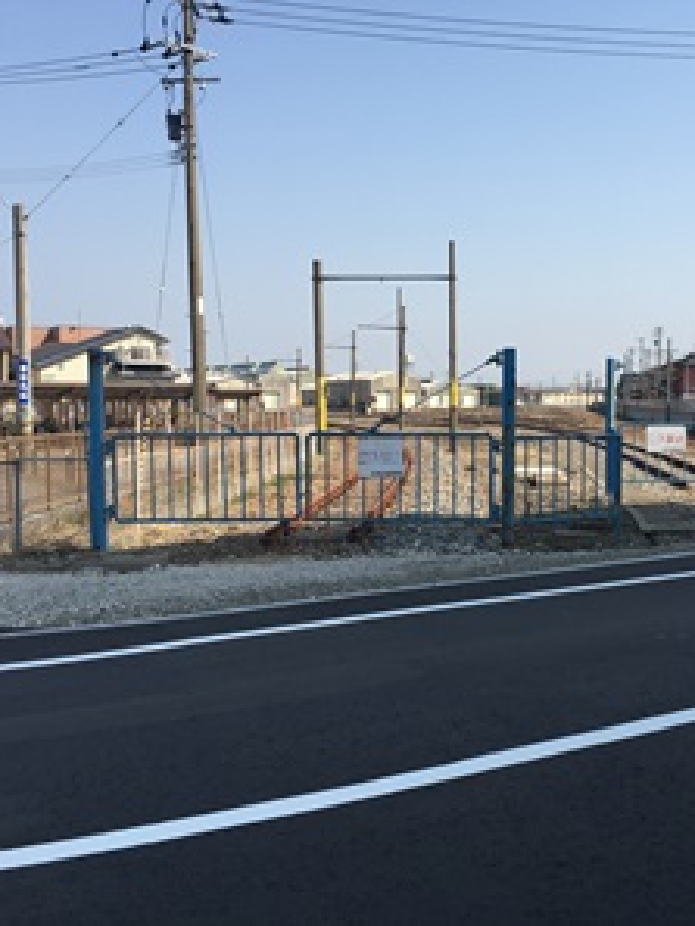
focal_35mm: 39
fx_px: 1043
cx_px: 446
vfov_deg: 47.8
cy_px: 461
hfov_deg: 36.6
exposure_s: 1/1148
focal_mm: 4.15
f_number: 2.2
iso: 25
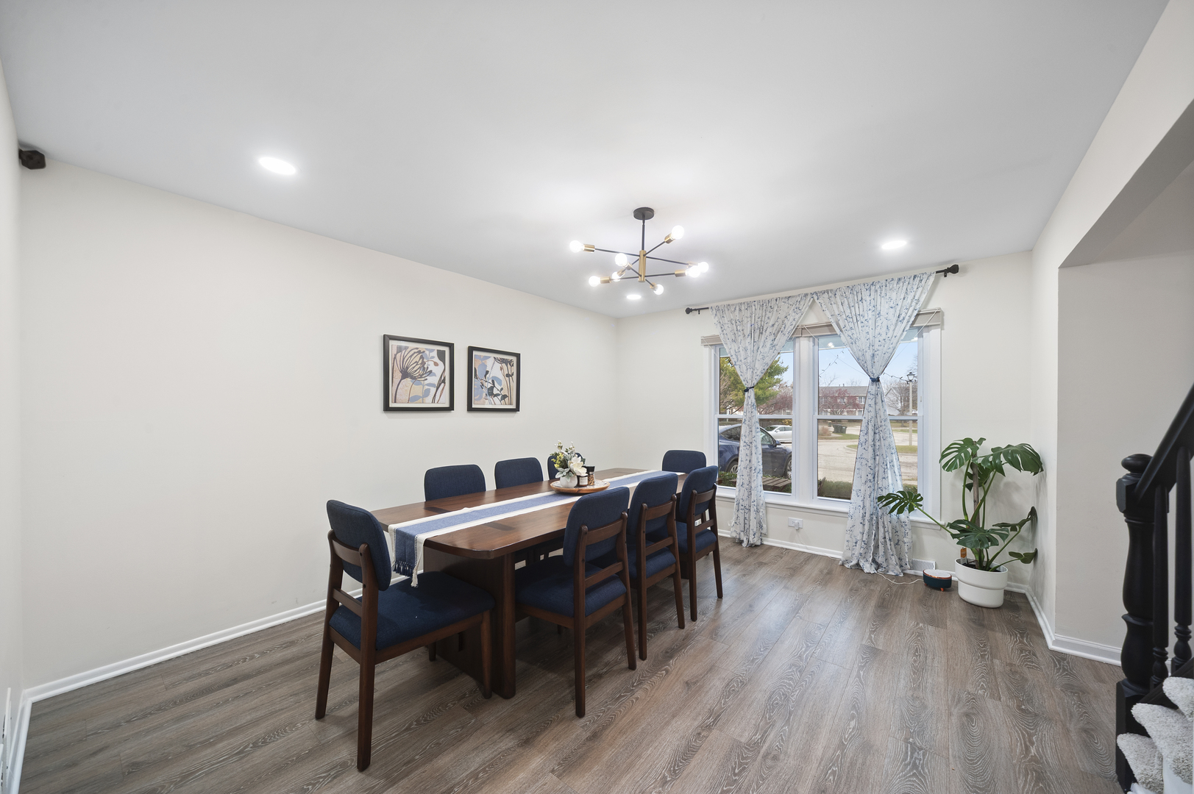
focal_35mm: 13
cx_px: 597
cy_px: 397
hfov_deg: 108.4
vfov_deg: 85.4
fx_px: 431
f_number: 8
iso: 400
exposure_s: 1/8
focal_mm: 13
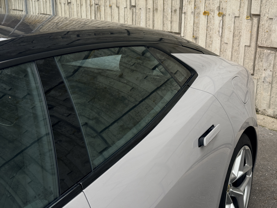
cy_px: 104
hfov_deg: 39.7
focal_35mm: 48
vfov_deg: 30.3
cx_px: 138
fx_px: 384
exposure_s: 1/186
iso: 160
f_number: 1.78
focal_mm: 6.76
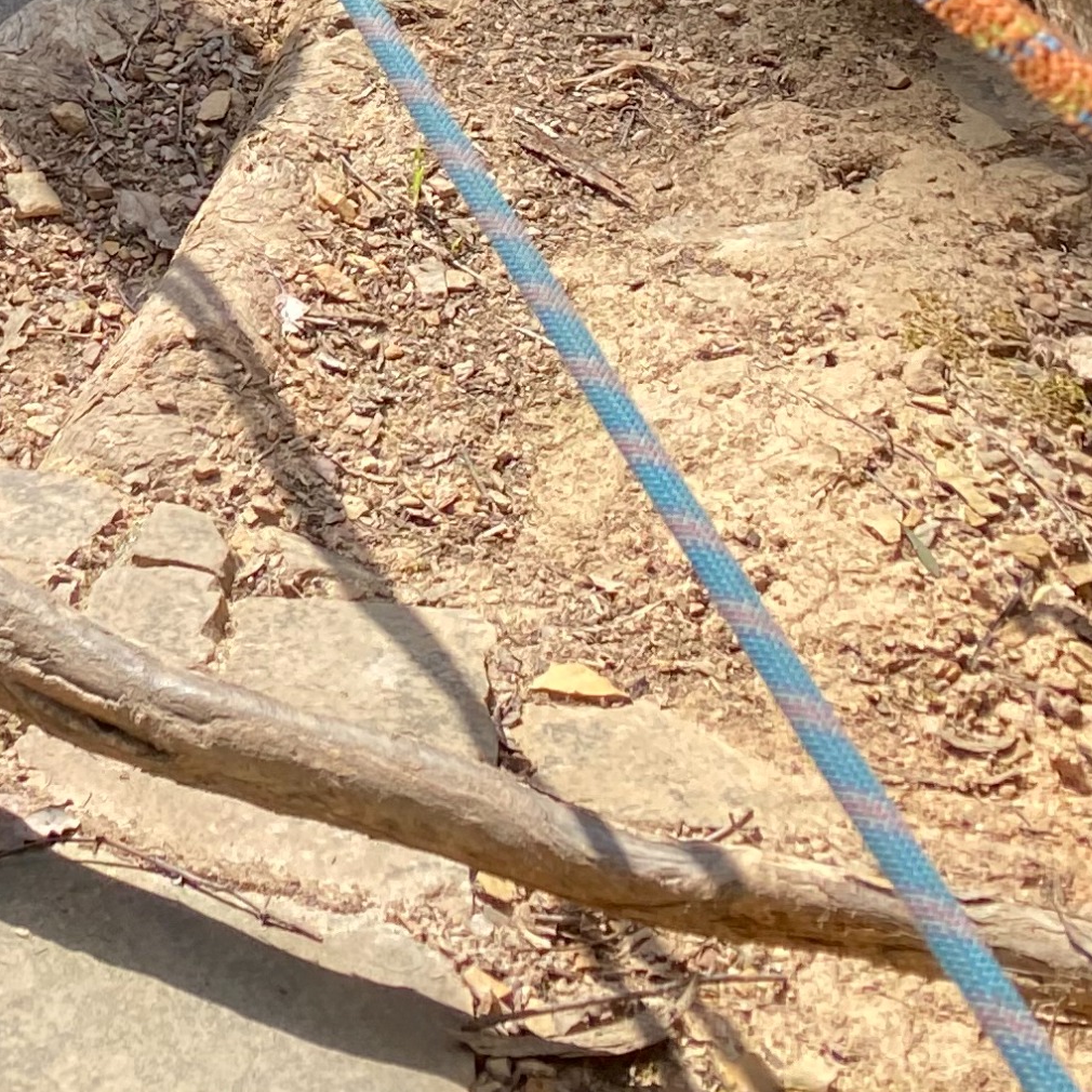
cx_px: -424
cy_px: -698
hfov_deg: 17.6
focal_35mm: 91
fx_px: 3248
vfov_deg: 16.7
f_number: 1.8
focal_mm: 4.25
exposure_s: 1/651
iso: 32
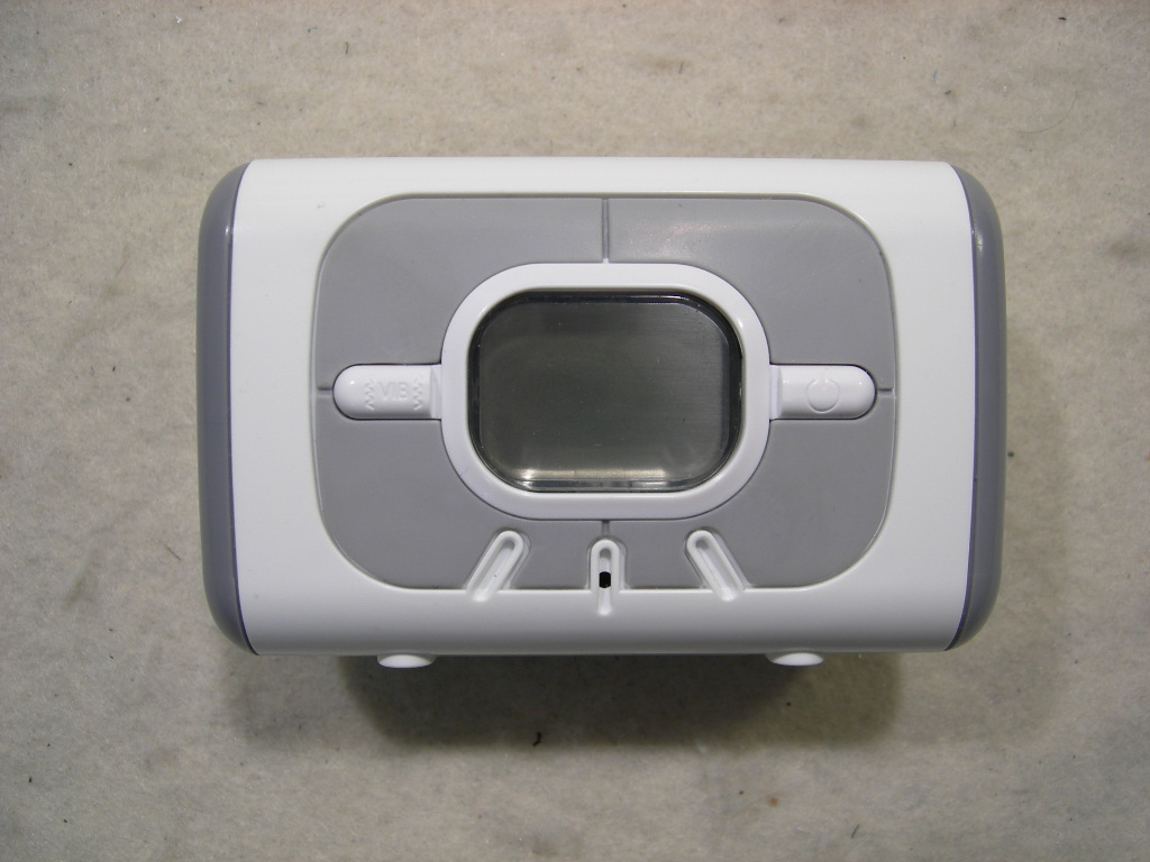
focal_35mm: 36
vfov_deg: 39.7
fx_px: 1196
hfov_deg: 51.4
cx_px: 575
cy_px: 431
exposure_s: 1/51.2
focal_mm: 7.5
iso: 64
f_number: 3
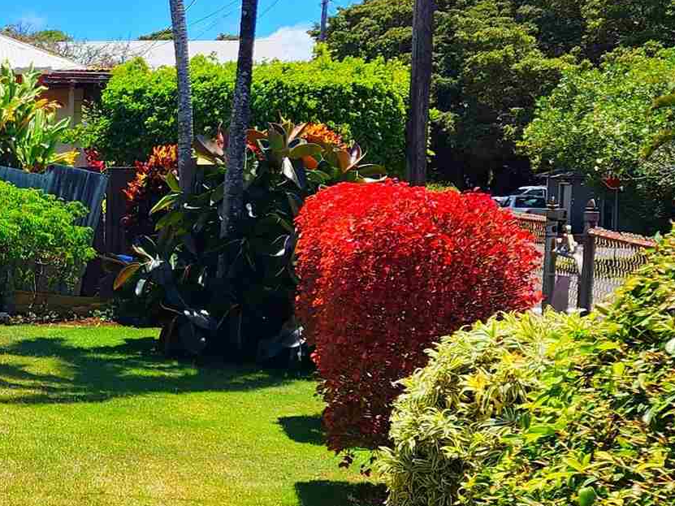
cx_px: -147
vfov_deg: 17.3
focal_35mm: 85
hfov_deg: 21.3
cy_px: 330
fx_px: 1657
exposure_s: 1/717
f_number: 1.8
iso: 12
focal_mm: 6.4
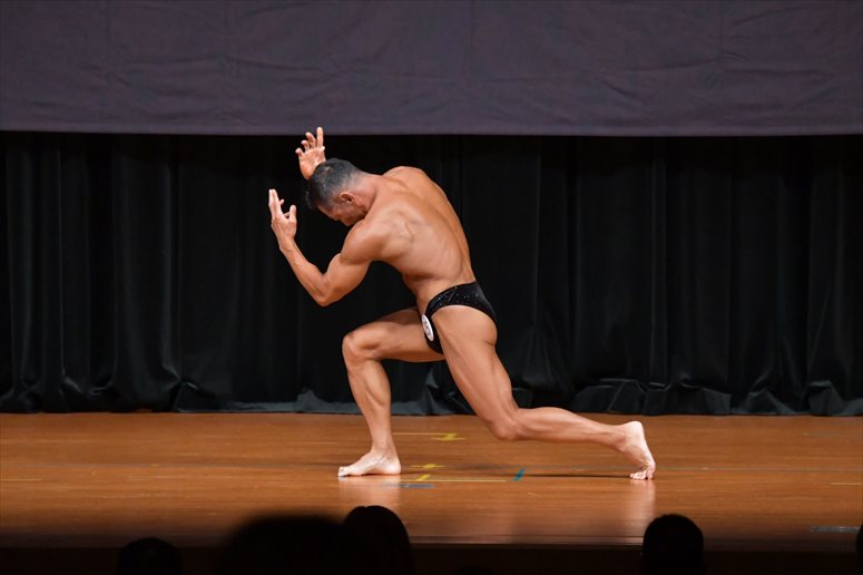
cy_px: 288
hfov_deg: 7.2
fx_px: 6829
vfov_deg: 4.8
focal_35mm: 285
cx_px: 432
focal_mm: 190
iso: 5000
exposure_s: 1/400
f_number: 5.6
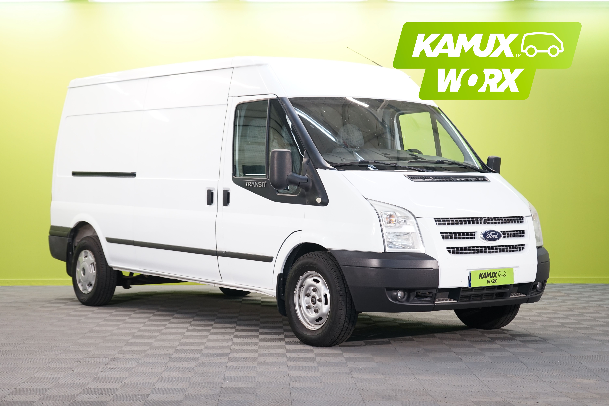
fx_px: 1083
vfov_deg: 21.2
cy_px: 203
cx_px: 304
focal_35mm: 64
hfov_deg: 31.4
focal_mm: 64
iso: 640
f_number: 5.6
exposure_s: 1/25
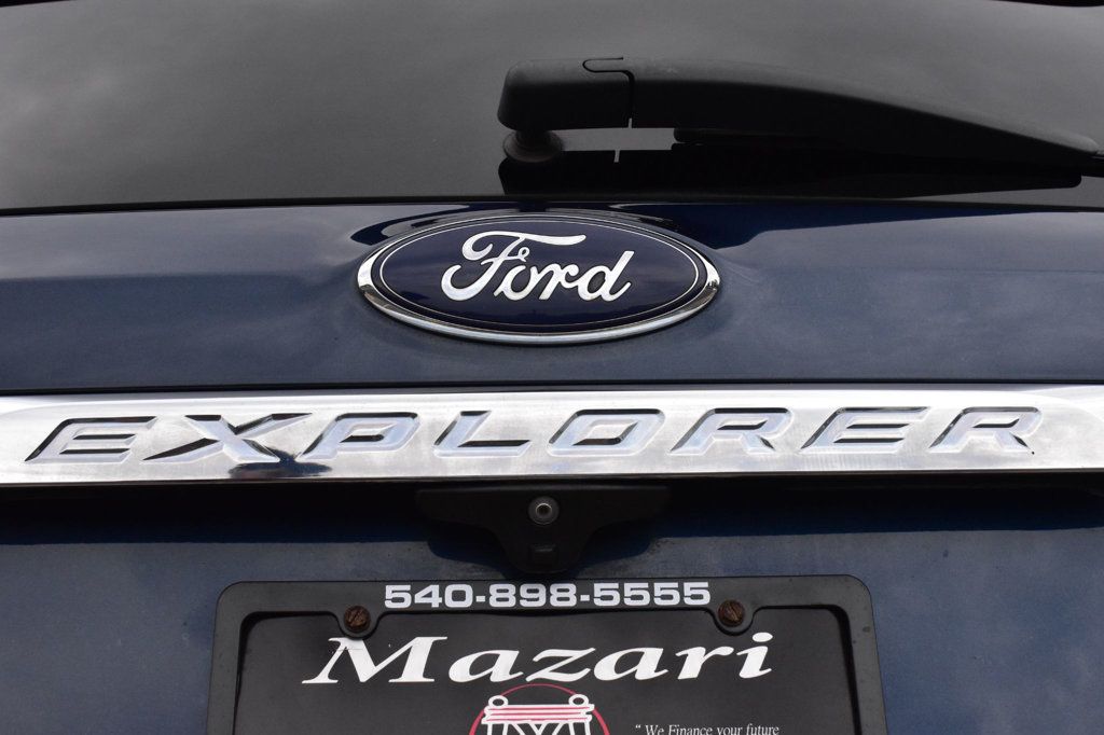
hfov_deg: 42.3
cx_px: 552
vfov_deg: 28.9
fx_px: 1425
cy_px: 368
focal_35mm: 46
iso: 2500
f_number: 13
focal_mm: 31
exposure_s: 1/1000
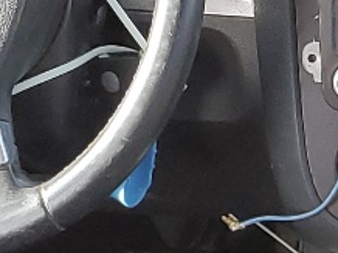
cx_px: 453
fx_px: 1863
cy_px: 522
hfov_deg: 10.1
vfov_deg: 7.4
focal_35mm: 191
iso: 80
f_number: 1.5
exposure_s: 1/120
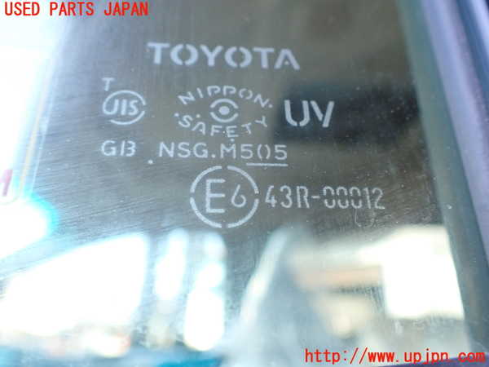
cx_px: 244
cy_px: 184
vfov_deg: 46.8
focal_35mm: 30
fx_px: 424
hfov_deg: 60.0
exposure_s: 1/125
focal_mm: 5.4
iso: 250
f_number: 2.3
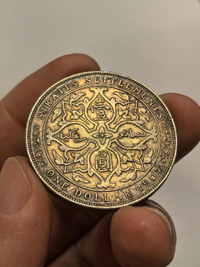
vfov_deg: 35.5
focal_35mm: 54
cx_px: 100
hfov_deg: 27.0
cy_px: 134
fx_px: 416
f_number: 2
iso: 80
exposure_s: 1/100
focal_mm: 6.98
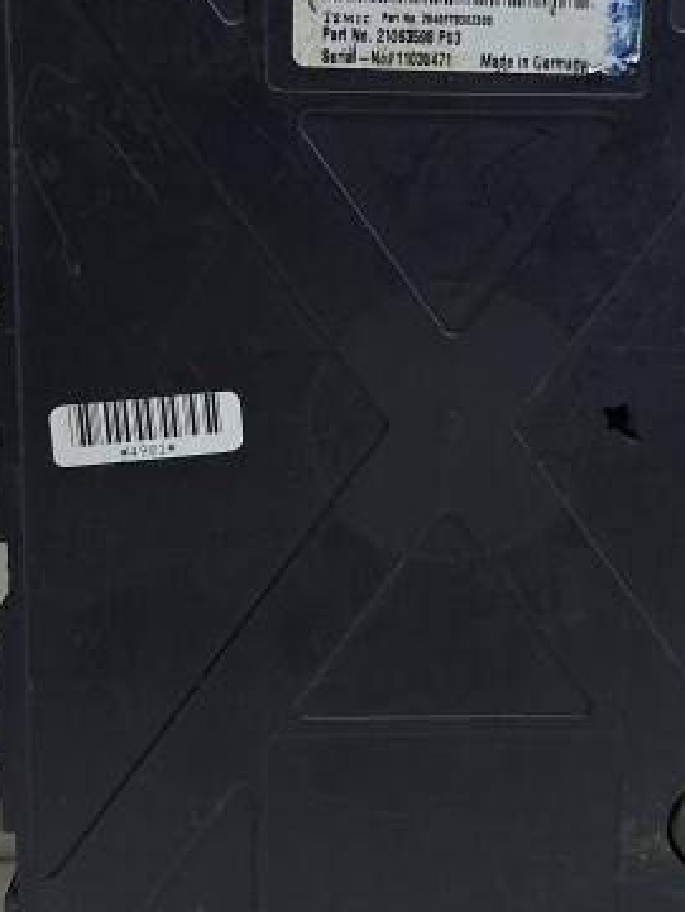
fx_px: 1345
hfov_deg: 28.5
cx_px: 420
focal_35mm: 51
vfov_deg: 37.2
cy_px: 326
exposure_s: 1/50
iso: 80
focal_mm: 5.54
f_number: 1.8
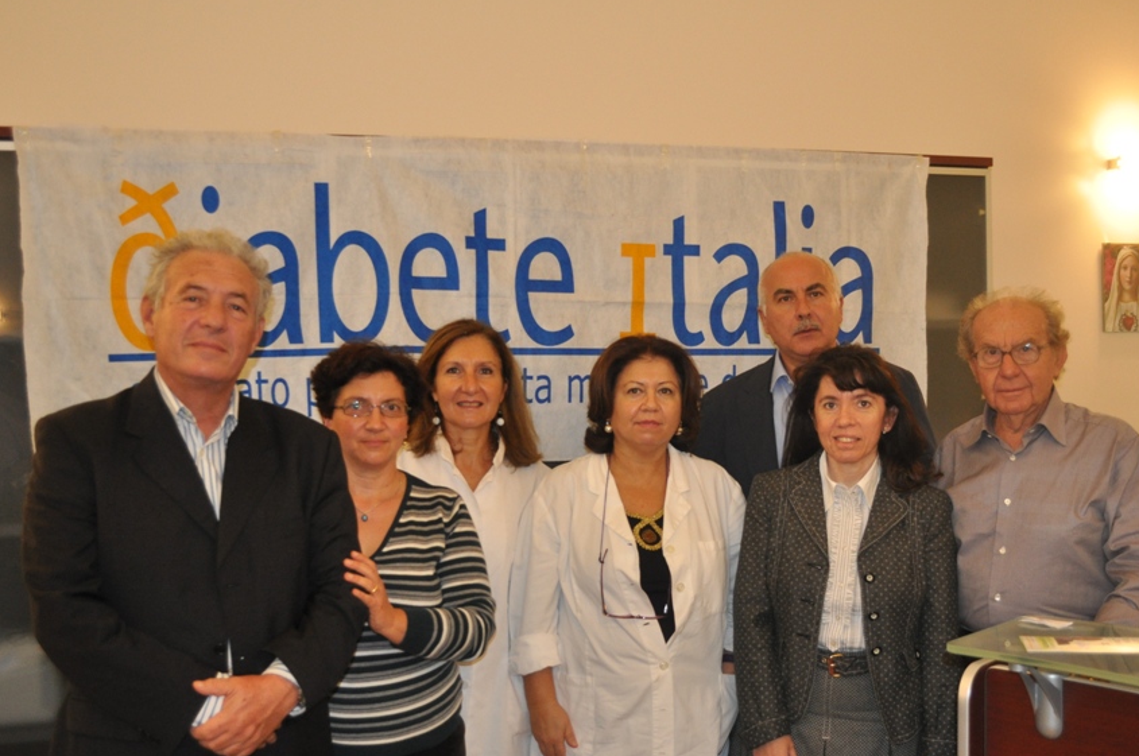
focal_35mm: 40
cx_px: 615
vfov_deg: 33.2
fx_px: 1264
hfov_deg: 48.5
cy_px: 446
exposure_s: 1/100
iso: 800
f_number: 3.8
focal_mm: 22
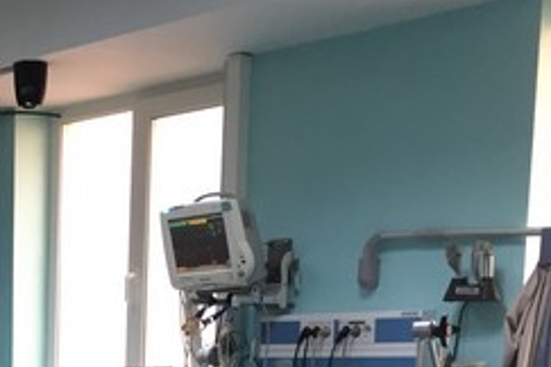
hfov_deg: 20.7
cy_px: 586
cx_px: -75
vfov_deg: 13.6
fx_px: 1423
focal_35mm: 93
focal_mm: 4.15
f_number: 2.2
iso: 80
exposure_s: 1/33
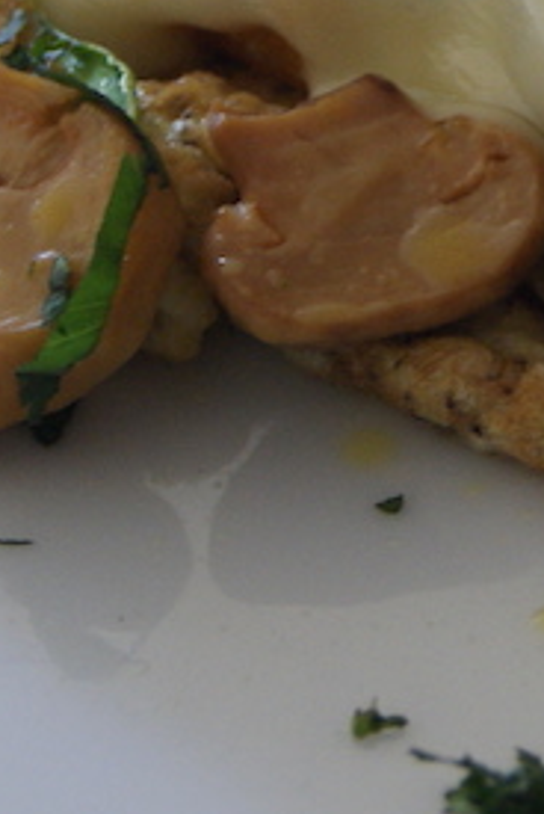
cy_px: -41
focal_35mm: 294
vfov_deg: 7.0
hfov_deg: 4.6
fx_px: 6651
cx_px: 860
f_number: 5.6
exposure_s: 1/30
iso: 400
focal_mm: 45
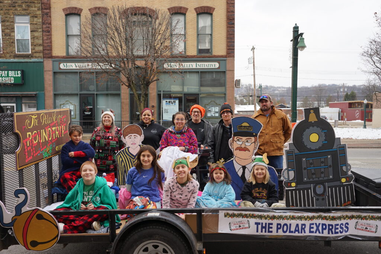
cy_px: 127
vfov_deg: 40.0
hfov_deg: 57.2
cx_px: 190
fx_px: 349
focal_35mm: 33
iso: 100
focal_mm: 33
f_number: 5.6
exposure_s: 1/80
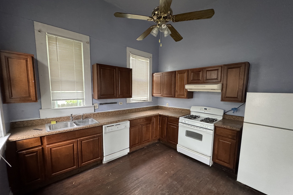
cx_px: 145
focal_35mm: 15
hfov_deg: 100.4
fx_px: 122
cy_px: 103
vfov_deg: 77.3
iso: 800
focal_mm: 2.22
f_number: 2.2
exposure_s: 1/60
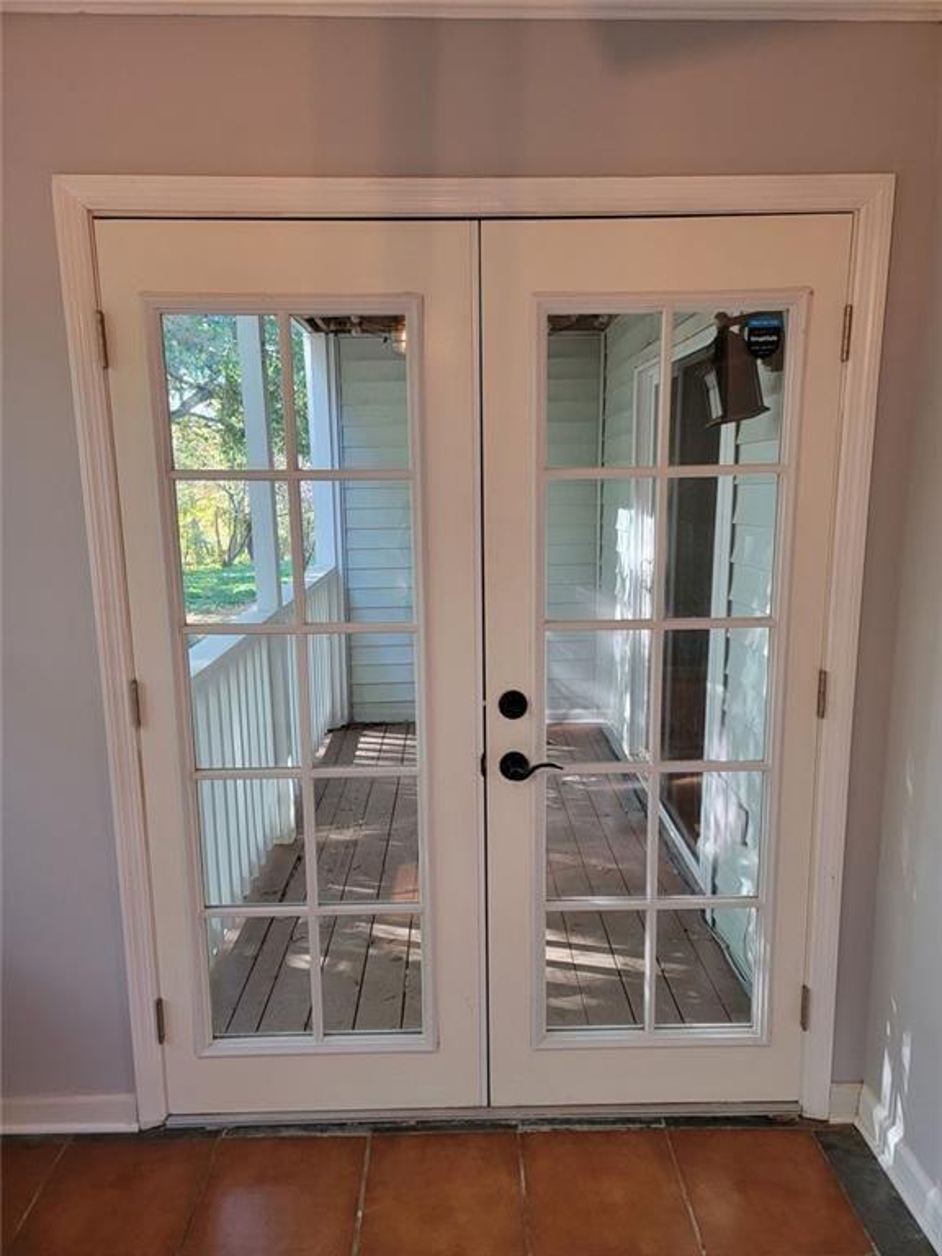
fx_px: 871
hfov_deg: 56.8
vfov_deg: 71.6
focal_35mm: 24
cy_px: 628
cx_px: 471
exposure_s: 1/40
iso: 200
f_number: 1.8
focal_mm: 6.7
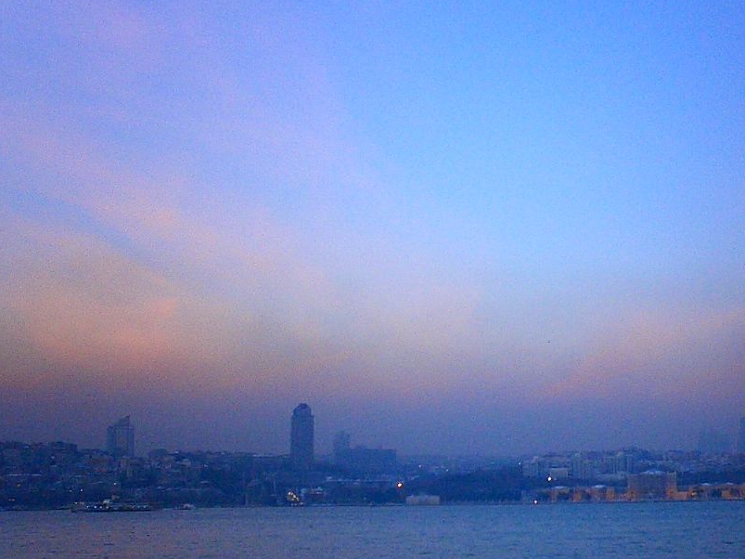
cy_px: 368
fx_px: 1270
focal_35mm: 59
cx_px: 522
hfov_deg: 32.3
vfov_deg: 24.7
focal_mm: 5.6
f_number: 3.5
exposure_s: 1/80
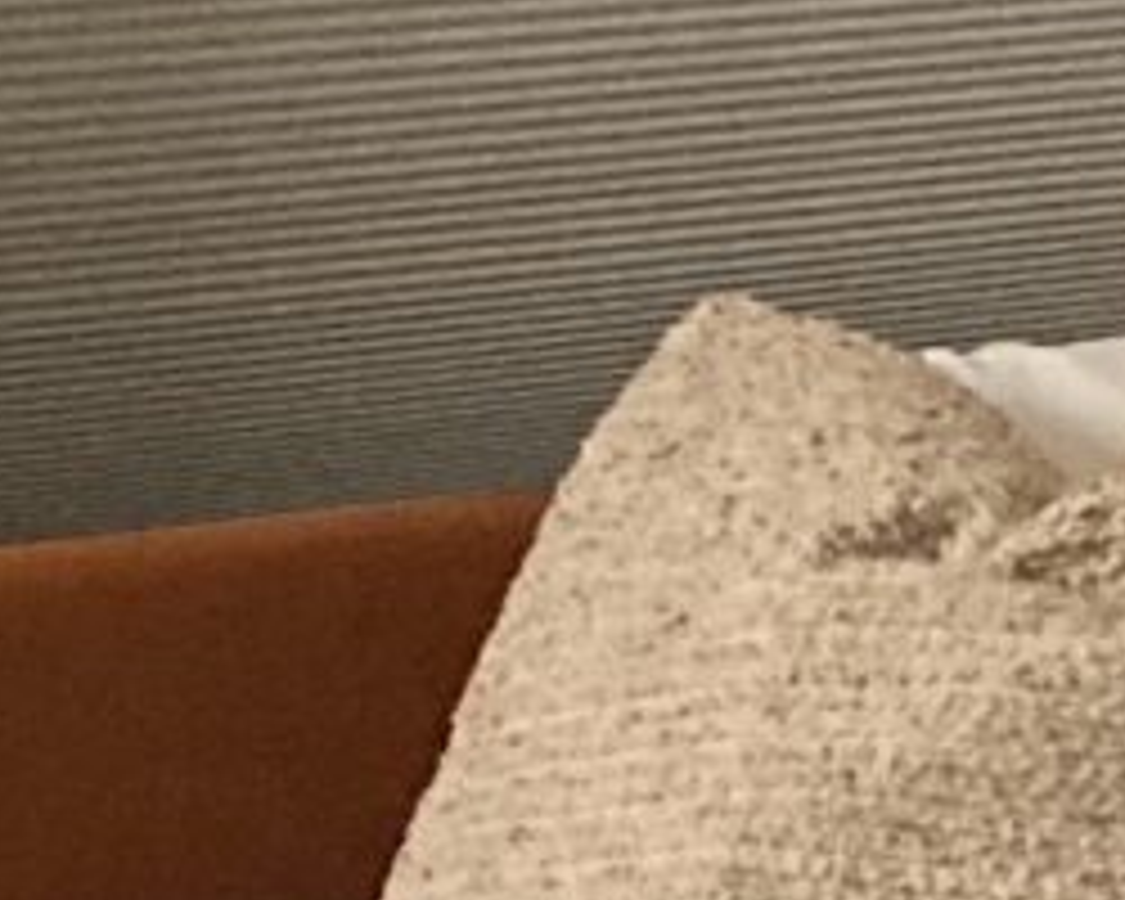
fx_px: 9323
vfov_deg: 5.3
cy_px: 2331
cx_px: 216
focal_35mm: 280
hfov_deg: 6.9
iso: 320
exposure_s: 1/60
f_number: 1.8
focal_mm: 3.99
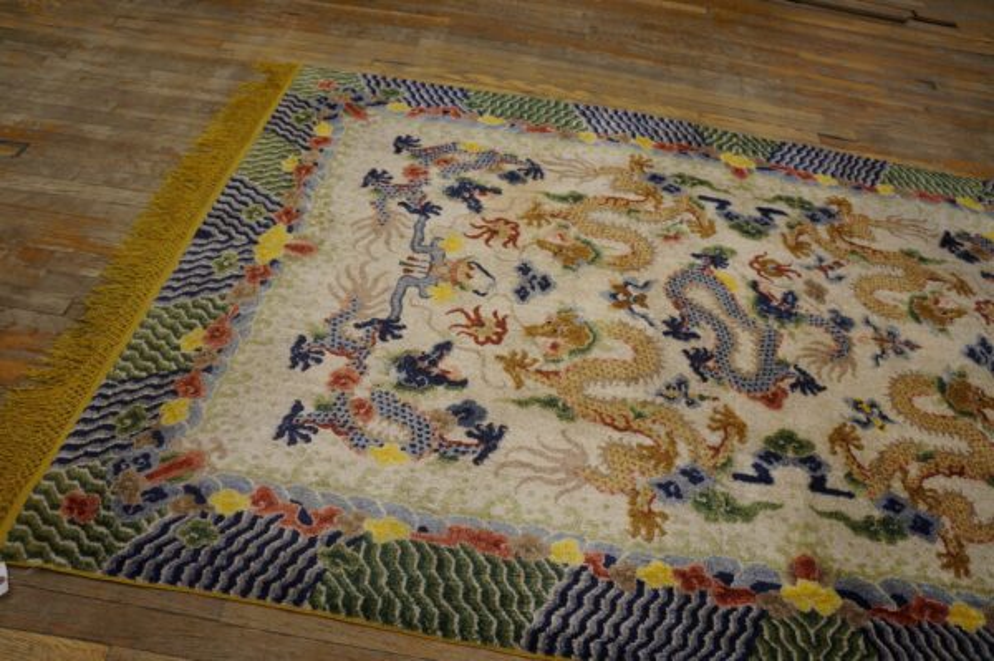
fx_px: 745
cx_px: 497
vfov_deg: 47.9
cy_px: 330
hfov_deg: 67.4
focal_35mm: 27
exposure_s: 1/60
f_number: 4
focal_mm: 18
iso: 320
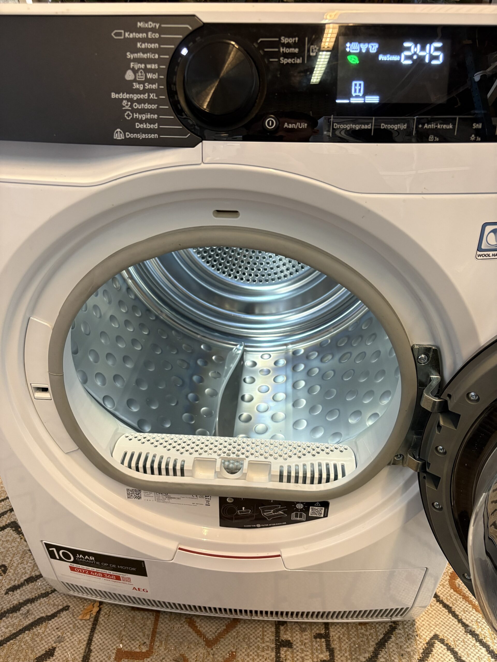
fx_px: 498
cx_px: 248
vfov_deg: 67.3
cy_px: 331
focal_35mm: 26
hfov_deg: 53.1
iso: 250
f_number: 1.6
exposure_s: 1/50
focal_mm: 5.96
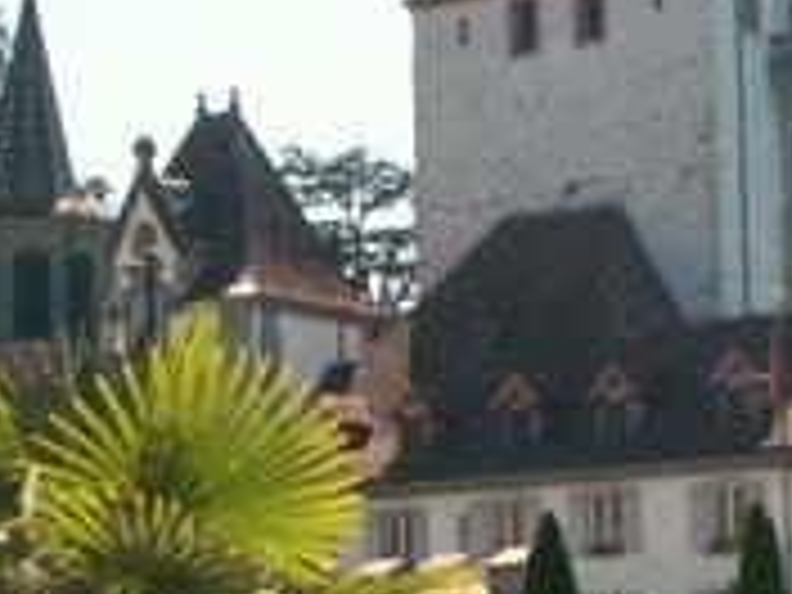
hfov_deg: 15.5
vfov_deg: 11.6
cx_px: 482
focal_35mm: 127
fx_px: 2906
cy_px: 482
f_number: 5.6
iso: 50
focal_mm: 5.86
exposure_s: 1/125
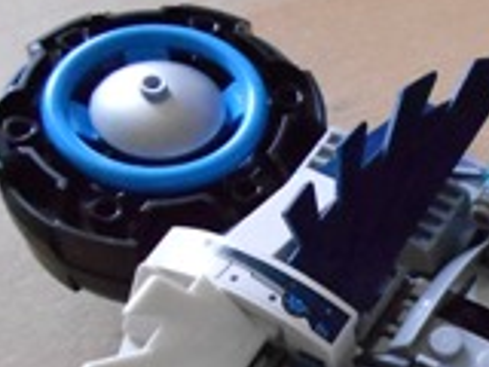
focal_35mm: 73
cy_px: 443
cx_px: 526
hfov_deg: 25.0
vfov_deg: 19.0
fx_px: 1031
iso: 800
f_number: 3.2
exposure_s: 1/60
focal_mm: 4.6
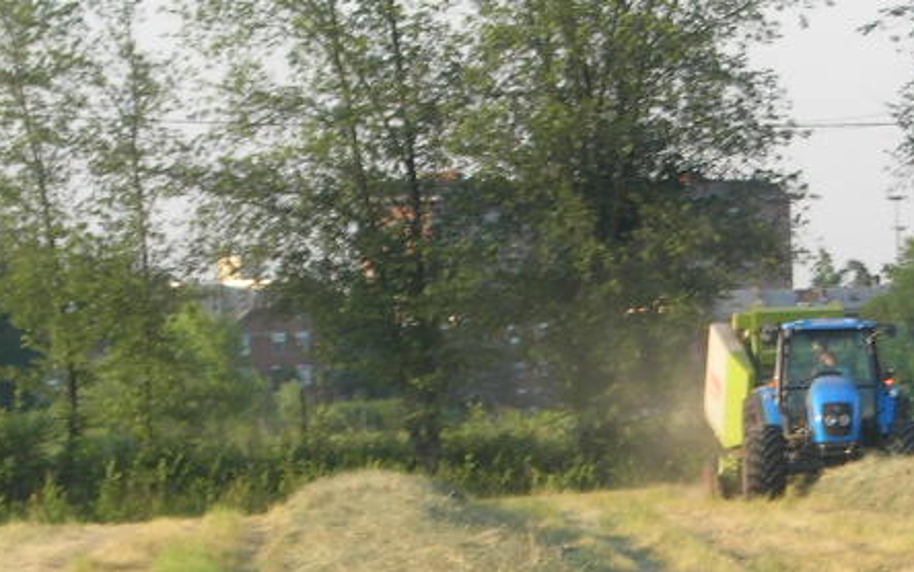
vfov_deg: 4.8
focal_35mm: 276
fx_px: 6878
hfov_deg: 7.6
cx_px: 844
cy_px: 527
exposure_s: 1/54.8
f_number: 8.2
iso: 64
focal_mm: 23.4
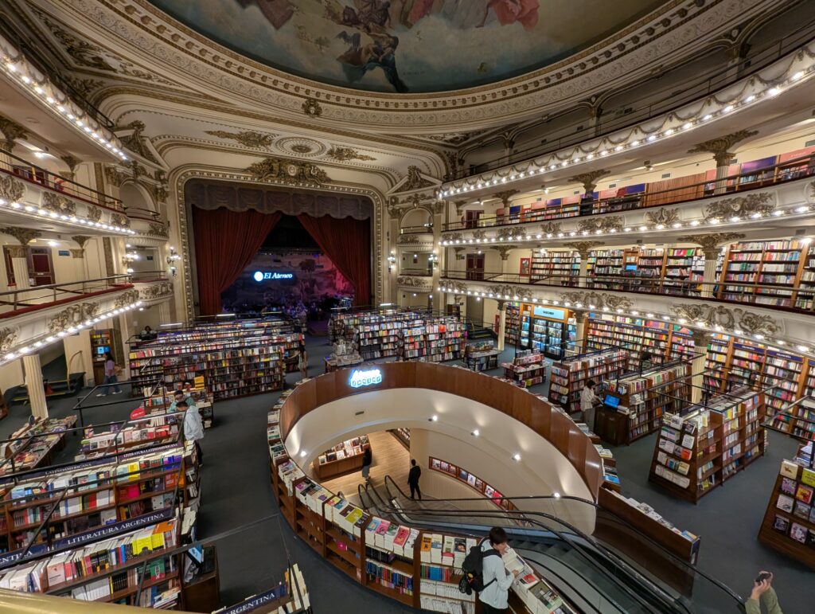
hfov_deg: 106.1
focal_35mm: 13
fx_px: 307
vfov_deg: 90.1
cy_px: 307
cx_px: 408
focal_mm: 1.95
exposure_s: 1/33.3
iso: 119
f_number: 2.2
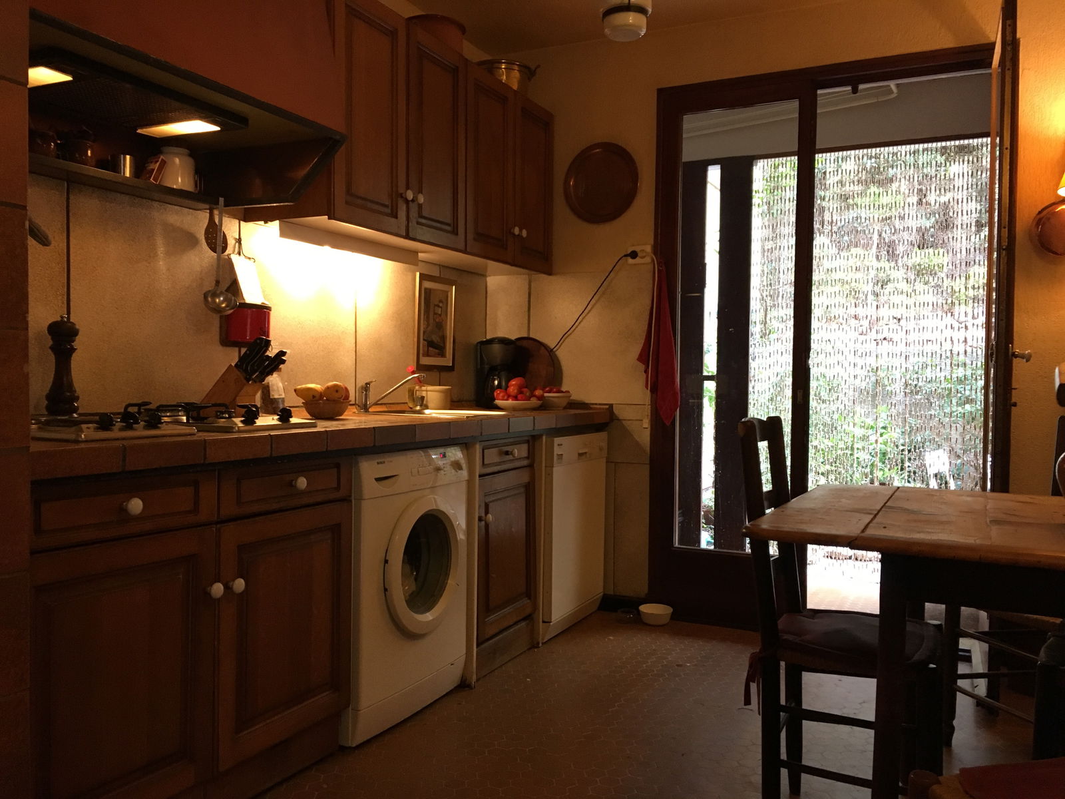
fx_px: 892
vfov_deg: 48.2
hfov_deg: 61.7
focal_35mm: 29
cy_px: 400
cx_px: 532
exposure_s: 1/33
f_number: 2.2
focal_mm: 4.15
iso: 200
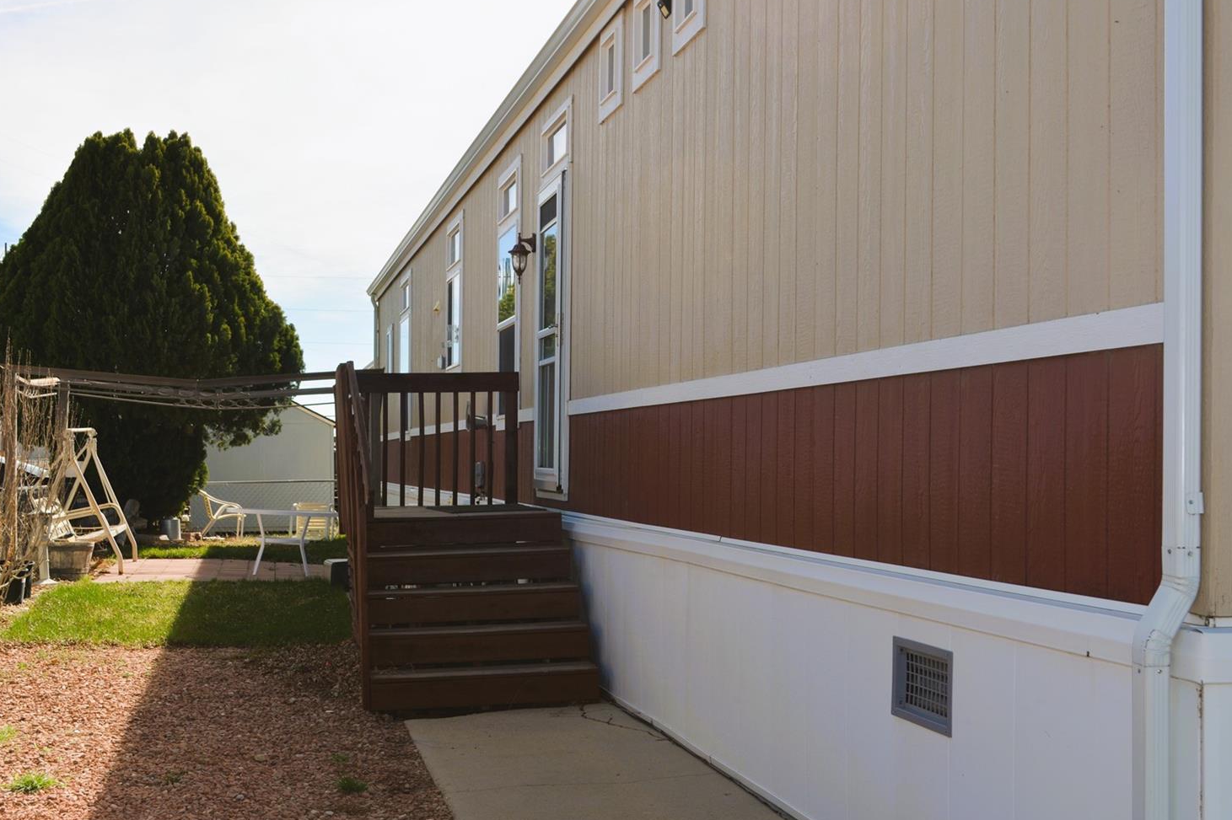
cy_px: 424
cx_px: 615
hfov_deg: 42.8
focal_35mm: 46
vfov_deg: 29.2
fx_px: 1574
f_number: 8
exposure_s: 1/200
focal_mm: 28
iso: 100
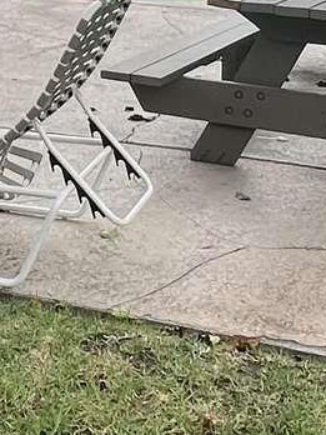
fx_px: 1080
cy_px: -211
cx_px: 1
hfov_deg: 16.8
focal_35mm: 86
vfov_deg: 19.8
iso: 32
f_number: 1.8
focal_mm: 1.57
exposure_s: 1/392
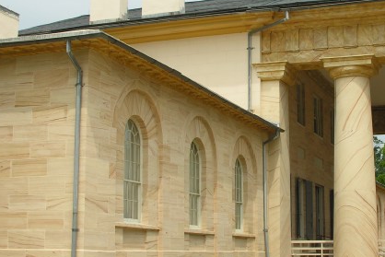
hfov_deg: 29.1
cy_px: 152
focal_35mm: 69
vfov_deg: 19.7
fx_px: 738
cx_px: 254
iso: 50
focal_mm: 8.9
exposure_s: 1/243
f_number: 6.3
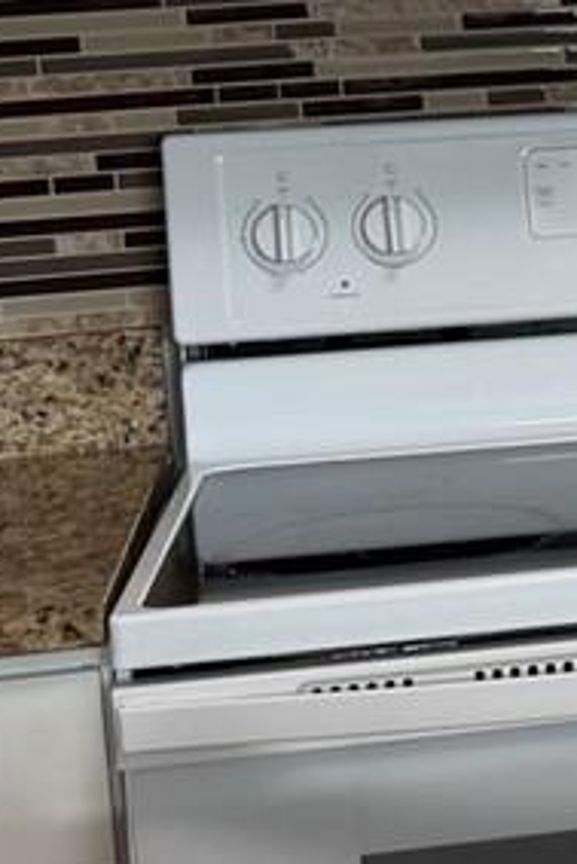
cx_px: 1395
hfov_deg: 8.8
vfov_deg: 14.5
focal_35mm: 141
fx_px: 3385
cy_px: 171
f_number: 1.78
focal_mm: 6.76
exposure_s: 1/120
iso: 80
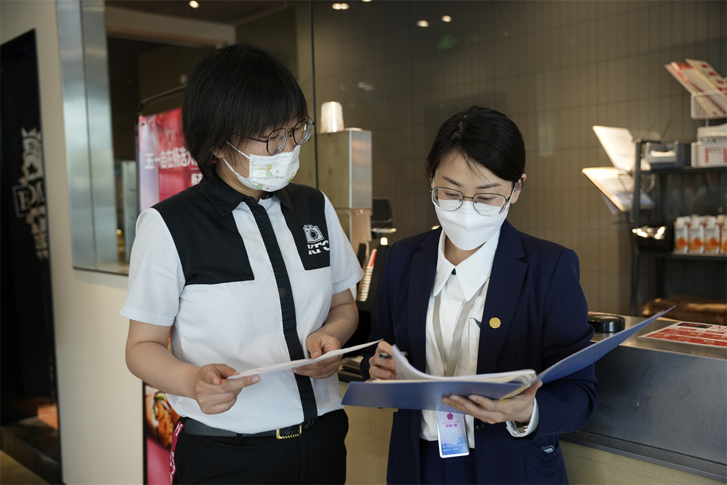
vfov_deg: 37.5
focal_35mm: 35
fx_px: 715
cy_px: 242
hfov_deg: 53.9
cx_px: 364
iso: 640
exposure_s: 1/80
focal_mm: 35.4
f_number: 2.8
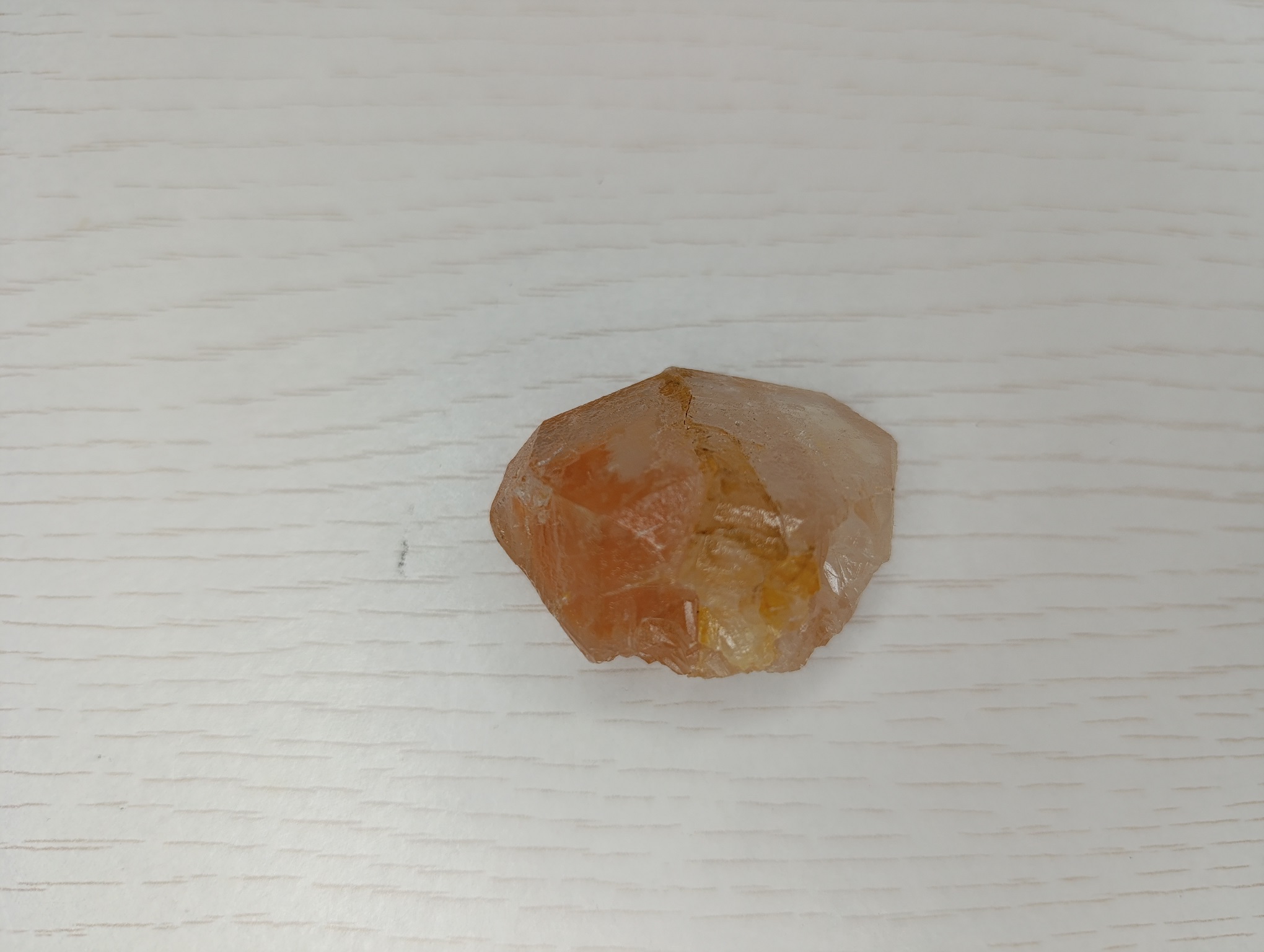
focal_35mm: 23
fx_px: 841
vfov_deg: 59.0
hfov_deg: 73.8
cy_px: 476
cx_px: 632
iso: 160
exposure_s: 1/100
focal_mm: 6.14
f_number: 1.6
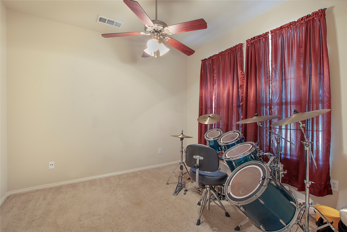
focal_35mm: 15
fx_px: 145
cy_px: 116
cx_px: 174
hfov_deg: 100.4
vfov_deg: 77.3
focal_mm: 10
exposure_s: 1/2.5
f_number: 8
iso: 100
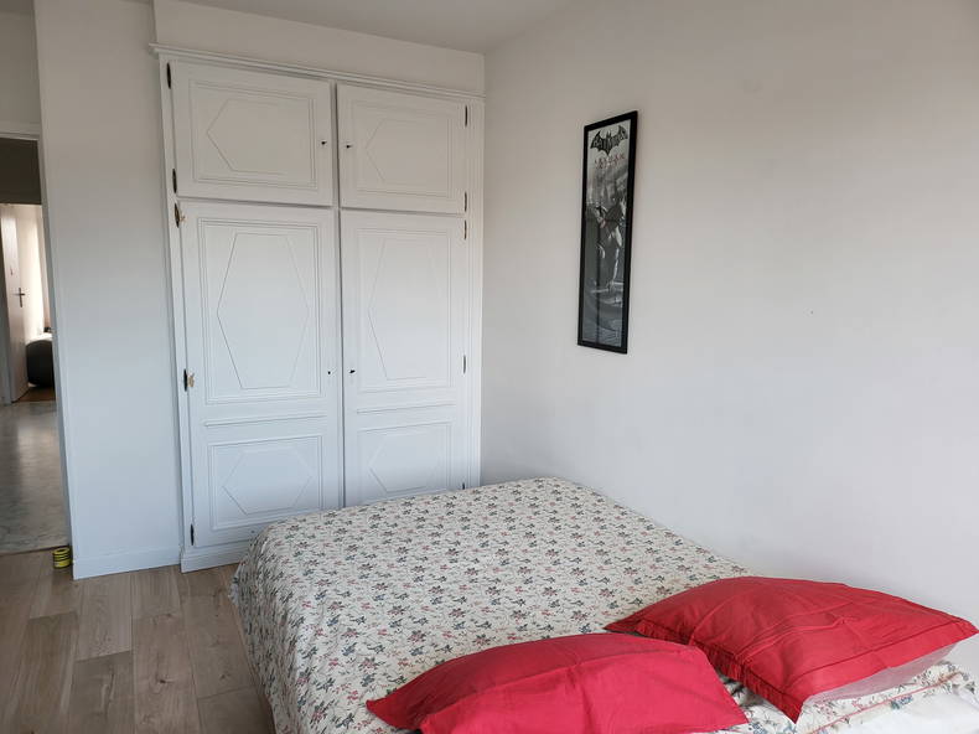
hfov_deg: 71.6
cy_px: 367
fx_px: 679
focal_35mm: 24
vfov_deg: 56.8
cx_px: 490
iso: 100
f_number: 1.8
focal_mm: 5
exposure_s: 1/100
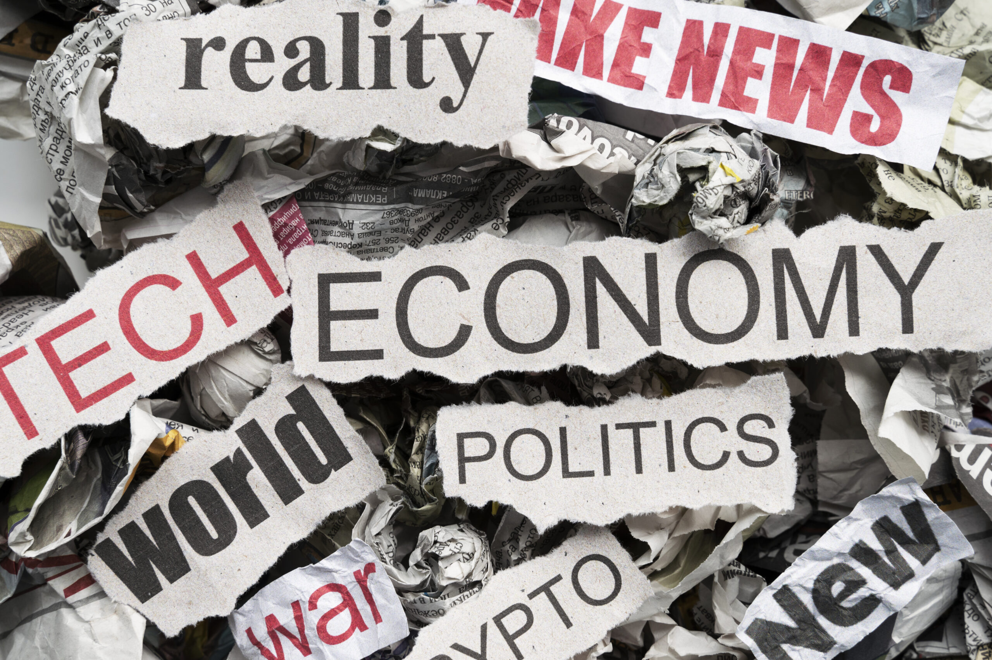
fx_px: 1322
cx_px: 496
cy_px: 330
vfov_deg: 28.0
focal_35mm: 48
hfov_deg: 41.1
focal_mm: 48
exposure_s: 1/160
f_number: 10
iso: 400
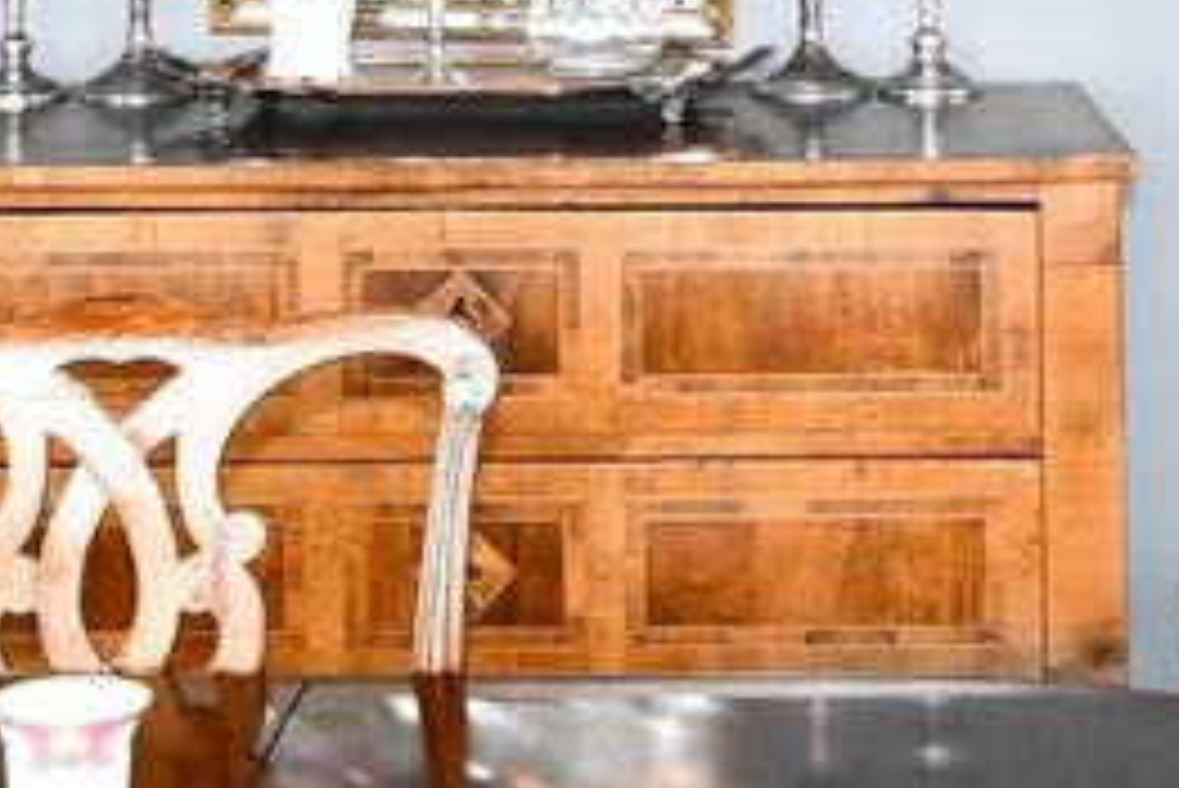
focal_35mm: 99
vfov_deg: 13.4
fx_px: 3244
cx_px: 374
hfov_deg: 20.5
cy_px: -212
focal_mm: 12
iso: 200
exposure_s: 1/100
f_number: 5
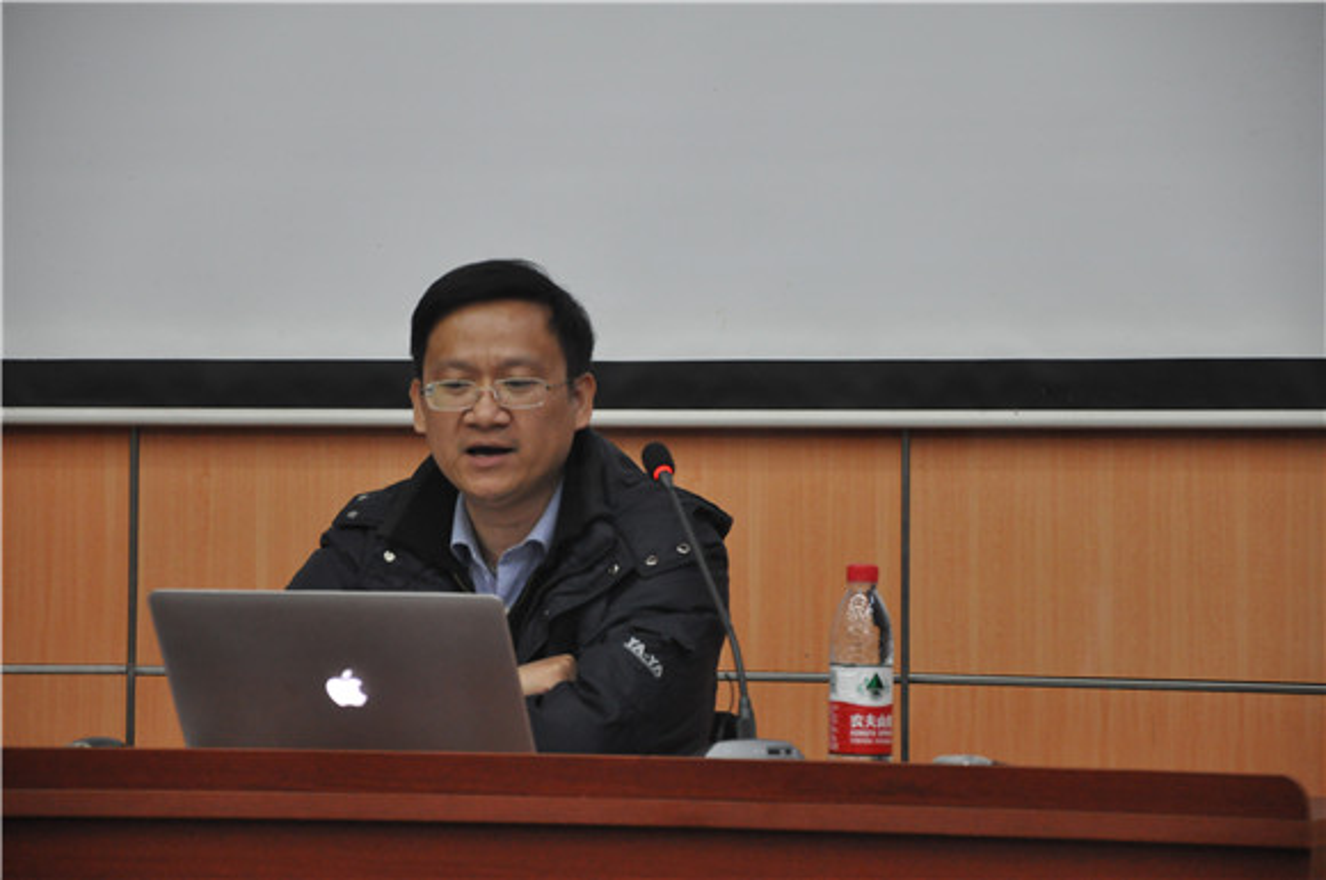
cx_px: 663
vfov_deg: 8.7
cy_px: 440
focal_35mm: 158
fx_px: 5793
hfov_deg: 13.1
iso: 1600
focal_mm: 105
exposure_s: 1/15
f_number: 5.6
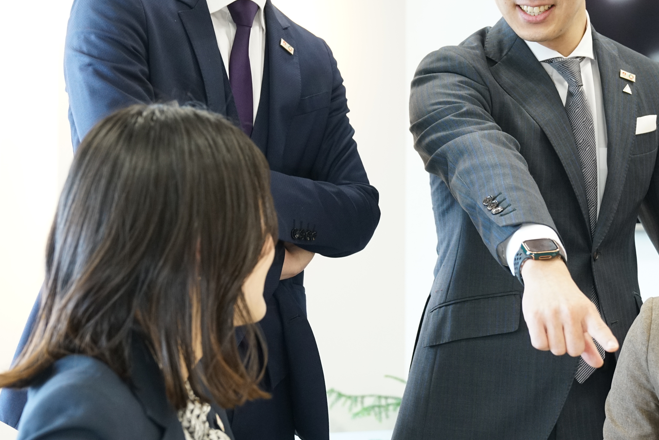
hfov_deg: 23.8
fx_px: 1556
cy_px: 213
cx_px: 422
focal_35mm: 85
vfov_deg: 16.1
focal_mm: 43
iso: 1600
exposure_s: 1/100
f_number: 4
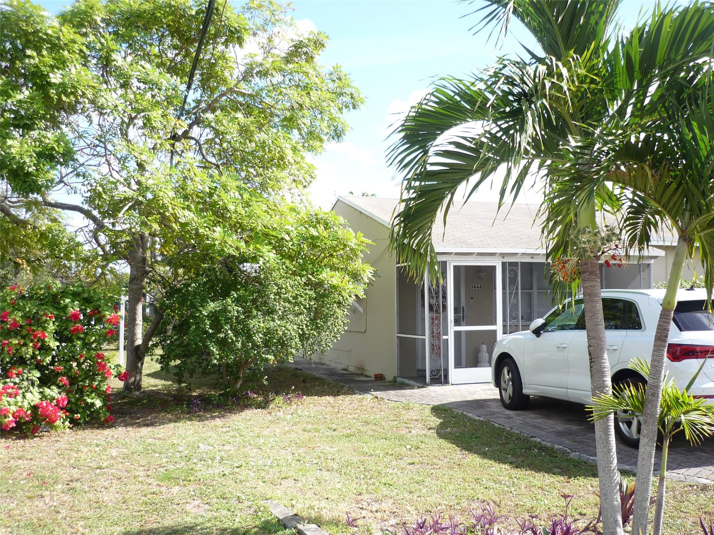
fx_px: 681
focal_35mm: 33
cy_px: 268
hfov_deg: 55.4
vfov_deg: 42.9
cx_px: 357
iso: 100
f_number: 2.8
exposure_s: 1/400
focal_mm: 5.5
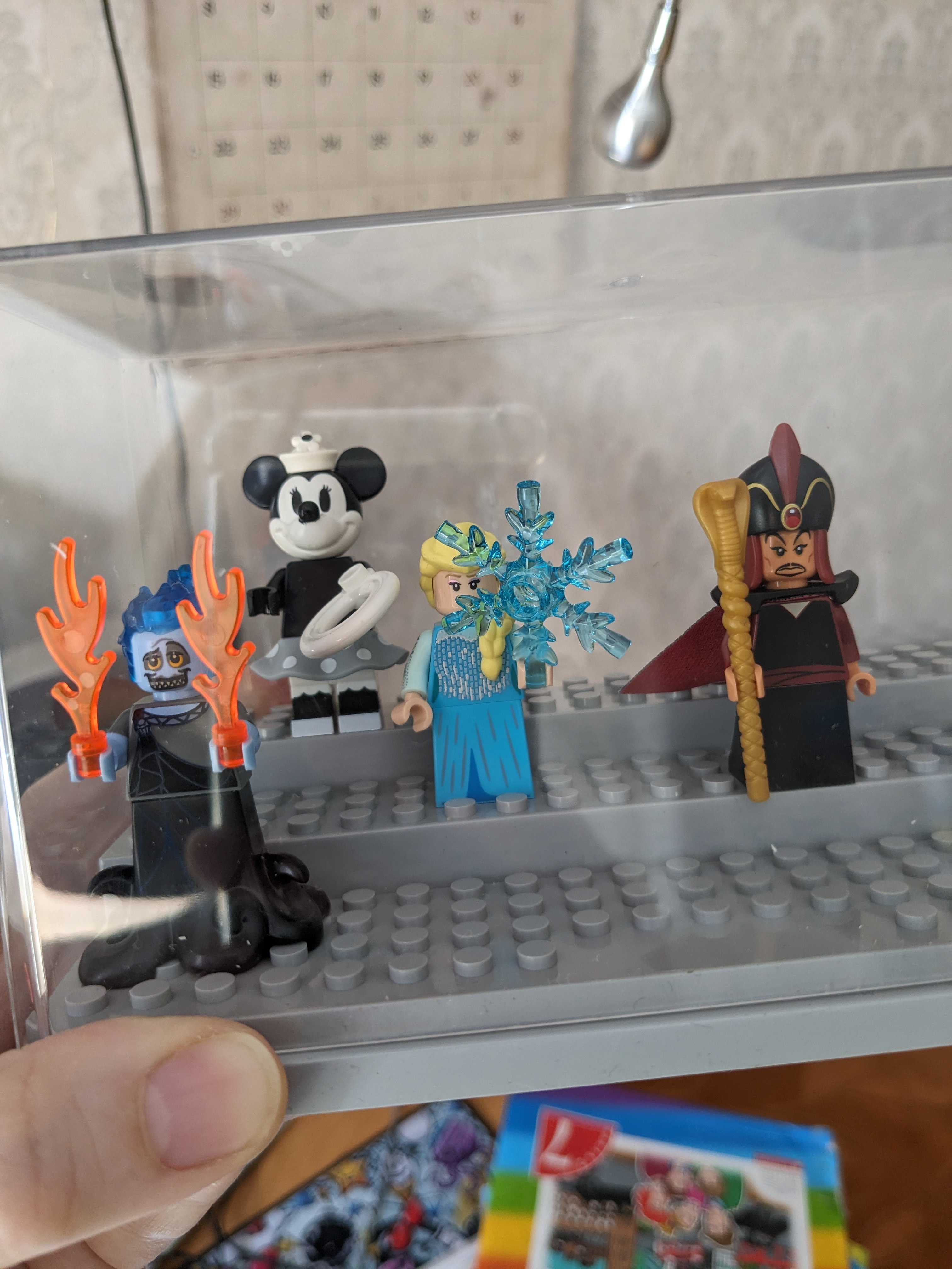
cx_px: 476
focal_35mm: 27
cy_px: 634
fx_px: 990
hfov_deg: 51.4
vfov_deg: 65.3
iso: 130
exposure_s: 1/99.9
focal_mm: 4.38
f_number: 1.73
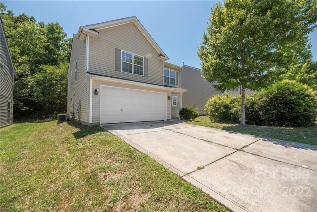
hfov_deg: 104.2
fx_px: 123
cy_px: 106
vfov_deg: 81.2
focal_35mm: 14
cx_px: 158
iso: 320
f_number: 6.3
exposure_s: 1/4000
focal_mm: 14
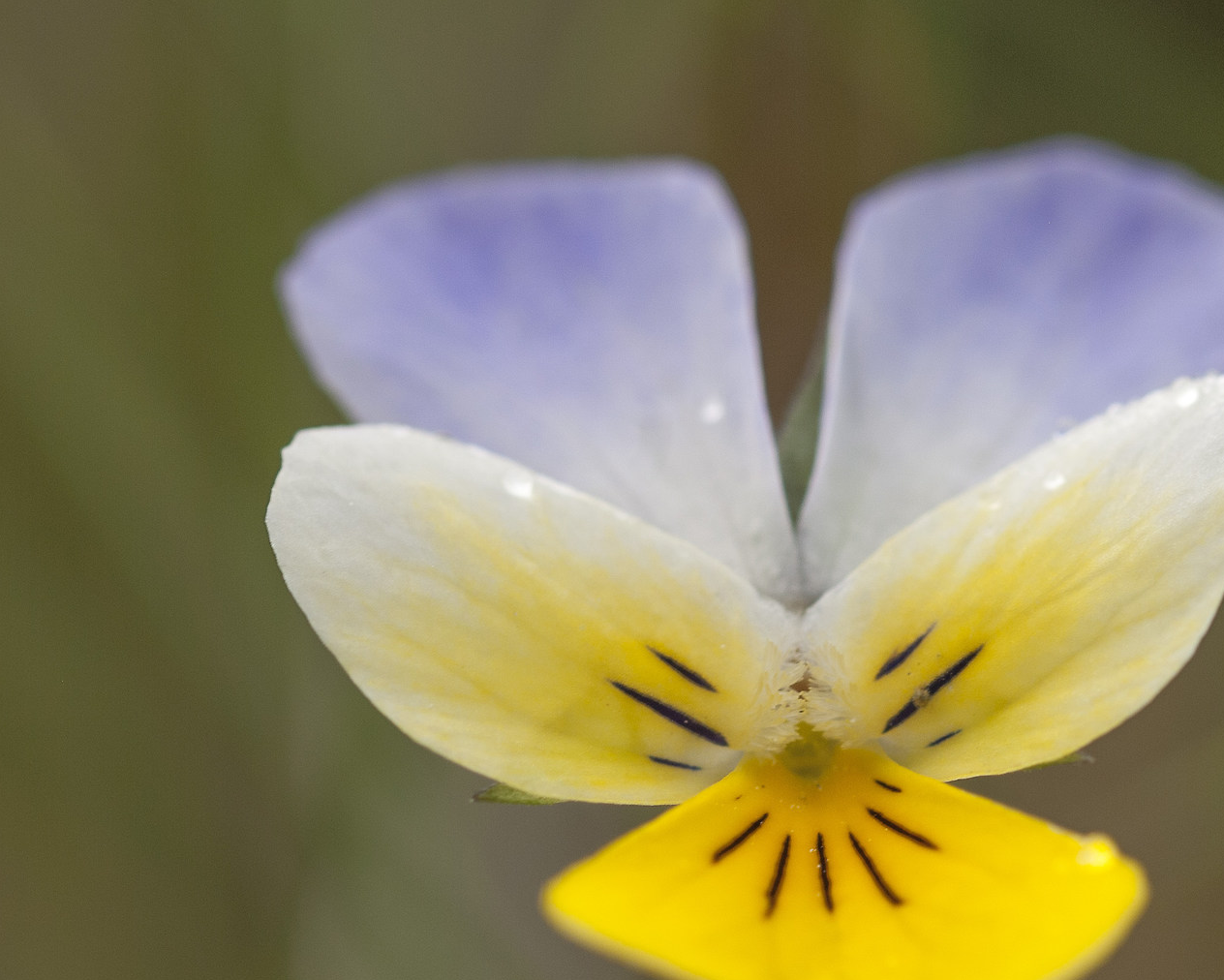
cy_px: 653
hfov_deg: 6.9
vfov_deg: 5.5
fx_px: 10179
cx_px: 842
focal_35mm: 281
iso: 100
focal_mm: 105
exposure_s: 1/125
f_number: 8
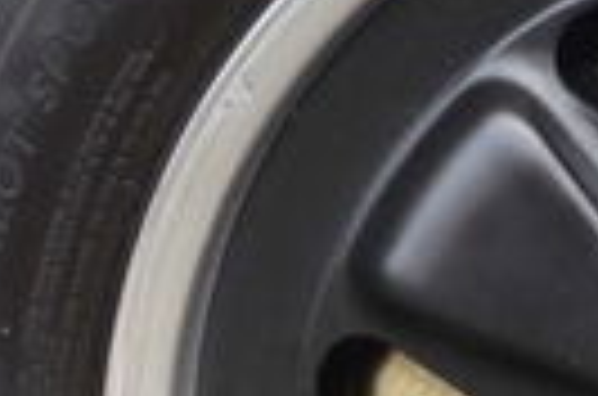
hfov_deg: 7.8
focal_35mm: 260
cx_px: 836
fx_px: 4309
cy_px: 392
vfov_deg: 5.2
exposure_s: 1/30
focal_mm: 30
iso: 800
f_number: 4.5
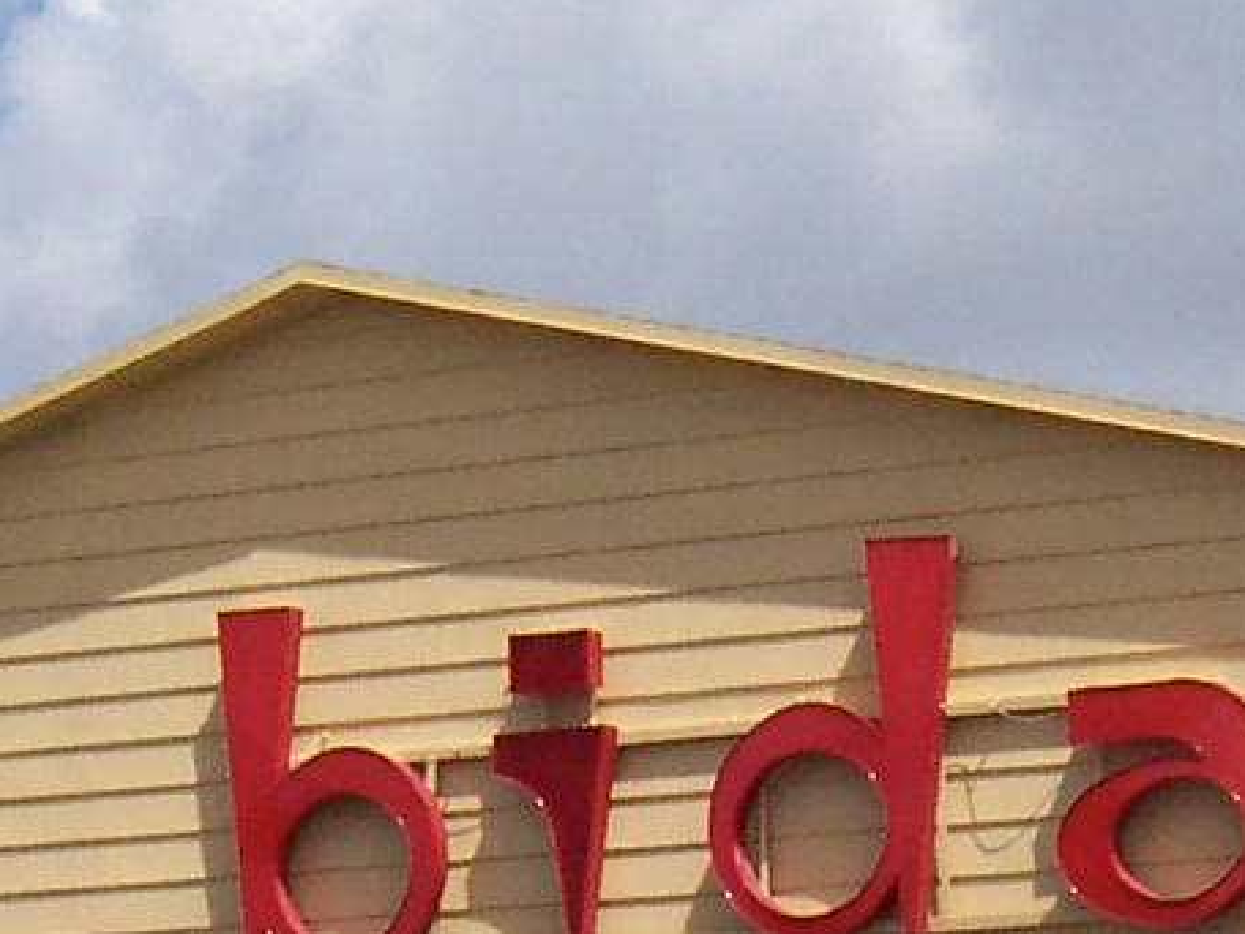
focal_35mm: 167
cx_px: 770
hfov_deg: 11.8
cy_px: 1013
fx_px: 6006
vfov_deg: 8.8
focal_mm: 7
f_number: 5.6
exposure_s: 1/750
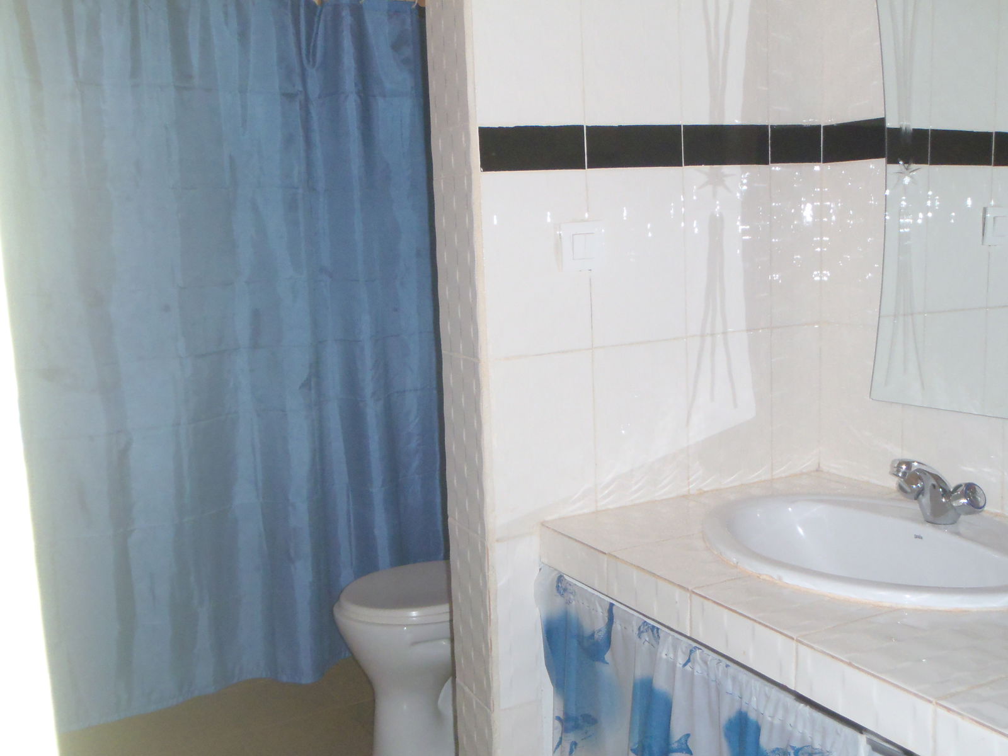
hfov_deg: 51.4
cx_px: 504
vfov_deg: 39.7
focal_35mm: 36
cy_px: 378
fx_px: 1048
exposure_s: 1/40
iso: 400
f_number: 4.1
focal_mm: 6.53
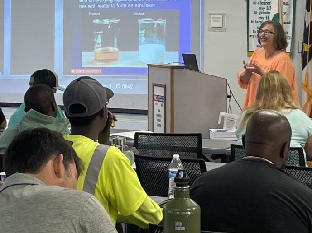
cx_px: 170
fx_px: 261
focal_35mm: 29
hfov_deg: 61.6
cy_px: 112
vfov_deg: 48.2
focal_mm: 4.2
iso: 64
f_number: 1.6
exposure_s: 1/60
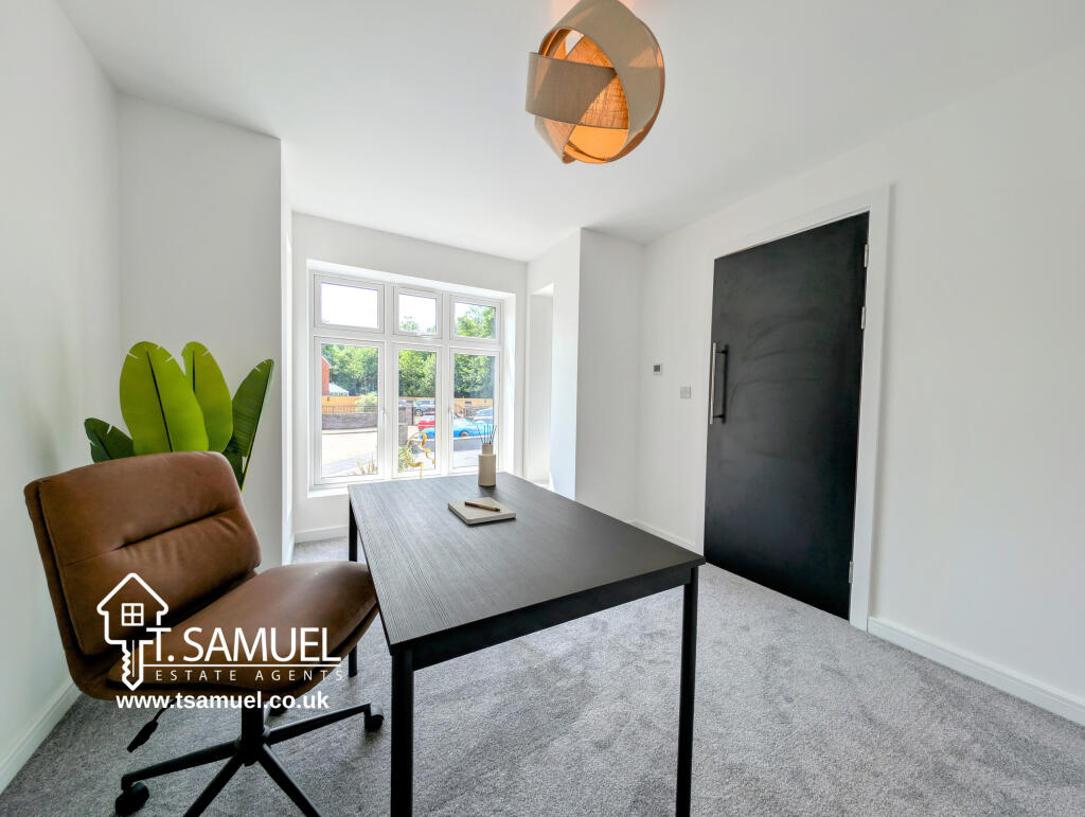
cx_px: 542
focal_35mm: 12
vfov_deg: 94.6
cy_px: 408
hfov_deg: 110.5
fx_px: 377
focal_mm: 2.23
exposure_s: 1/416
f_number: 1.95
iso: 41
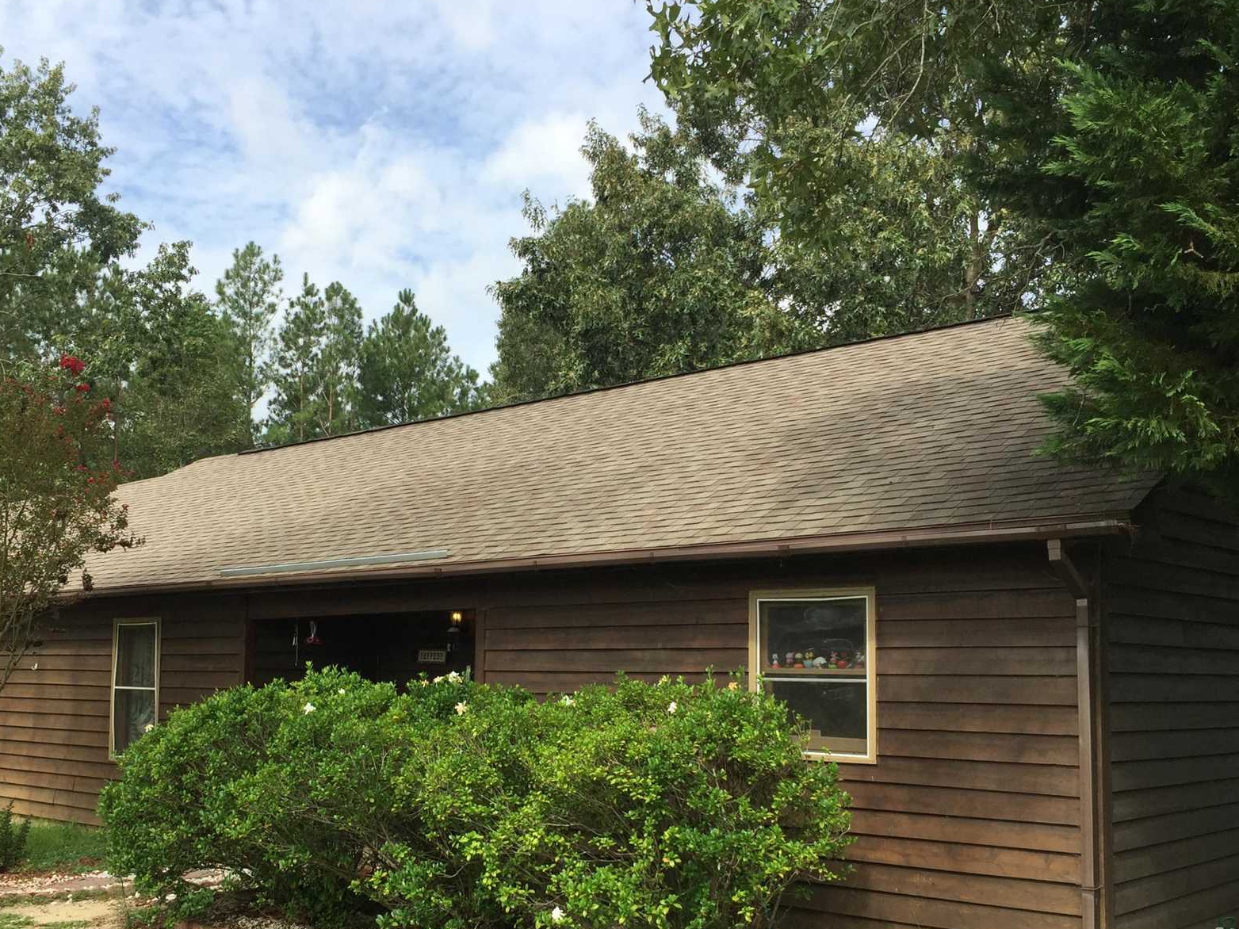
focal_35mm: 38
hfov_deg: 48.8
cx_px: 516
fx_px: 1360
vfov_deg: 37.4
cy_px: 598
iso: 32
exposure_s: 1/964
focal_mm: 4.15
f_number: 2.2
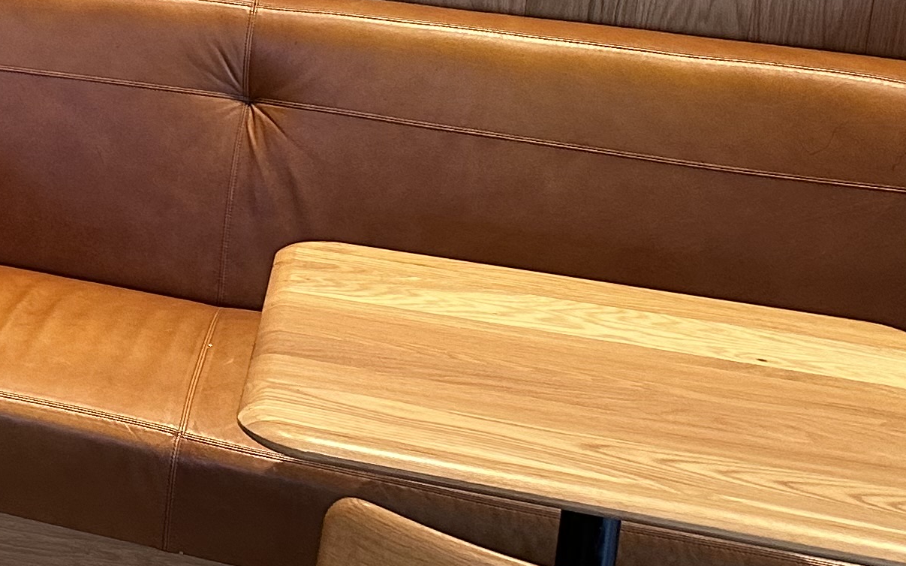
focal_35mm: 85
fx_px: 2098
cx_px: -573
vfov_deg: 14.9
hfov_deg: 19.9
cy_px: -83
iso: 250
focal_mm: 6.86
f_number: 1.78
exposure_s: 1/60
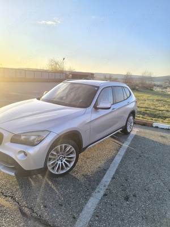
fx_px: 151
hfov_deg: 58.9
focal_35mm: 23
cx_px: 85
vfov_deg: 73.9
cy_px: 114
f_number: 1.65
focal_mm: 6.14
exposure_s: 1/383
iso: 50
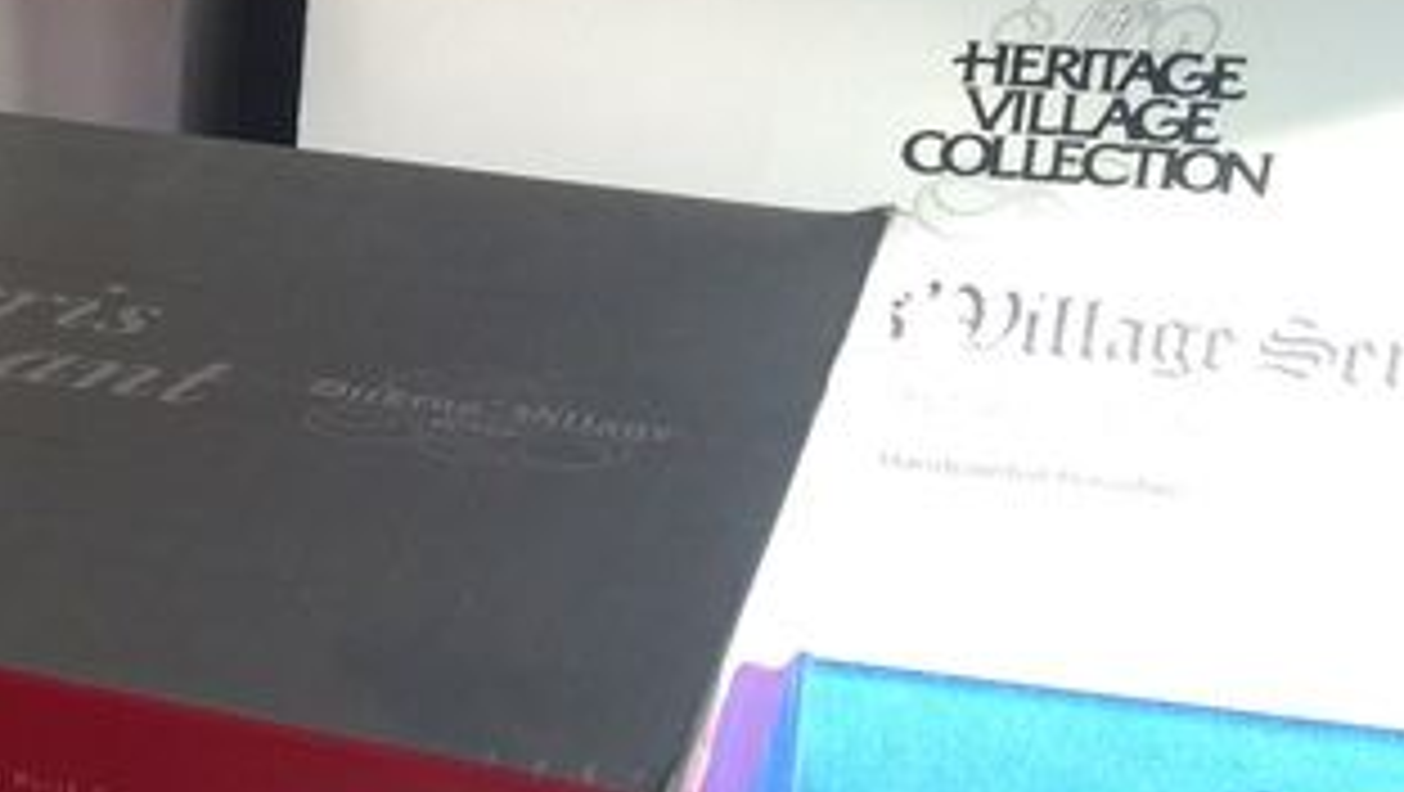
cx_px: -508
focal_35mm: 91
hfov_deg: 20.9
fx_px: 3390
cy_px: 443
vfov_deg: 13.3
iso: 32
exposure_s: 1/161
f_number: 2.2
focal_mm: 4.15
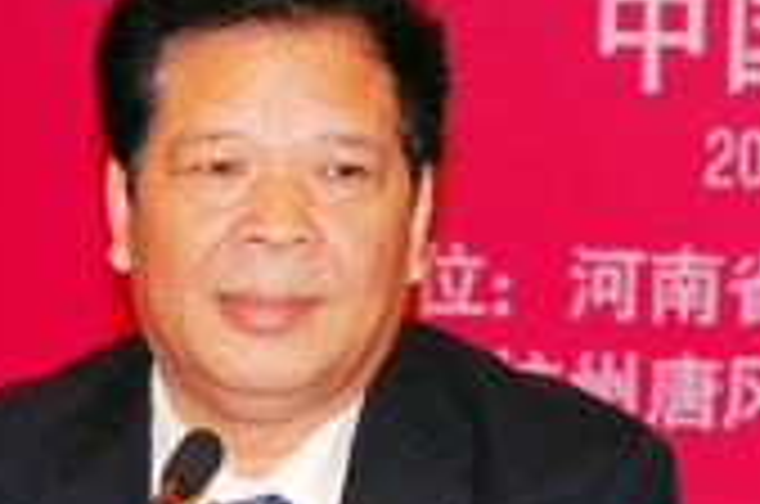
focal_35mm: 294
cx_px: 229
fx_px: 6195
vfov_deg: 4.7
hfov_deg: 7.0
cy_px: 457
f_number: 5.3
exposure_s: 1/60
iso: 800
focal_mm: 66
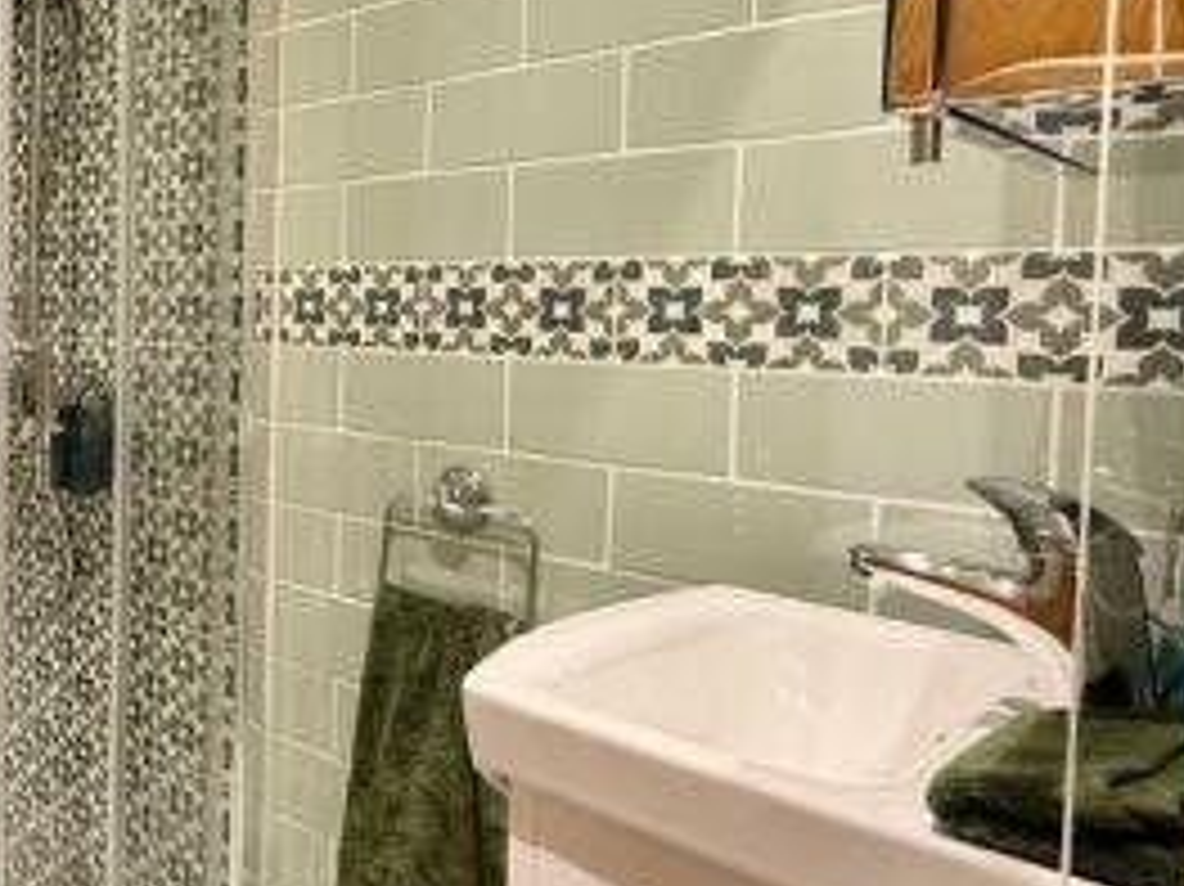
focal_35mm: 31
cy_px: 340
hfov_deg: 46.9
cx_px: -43
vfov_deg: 45.1
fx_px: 1060
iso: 250
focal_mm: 2.22
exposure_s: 1/50
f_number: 2.2
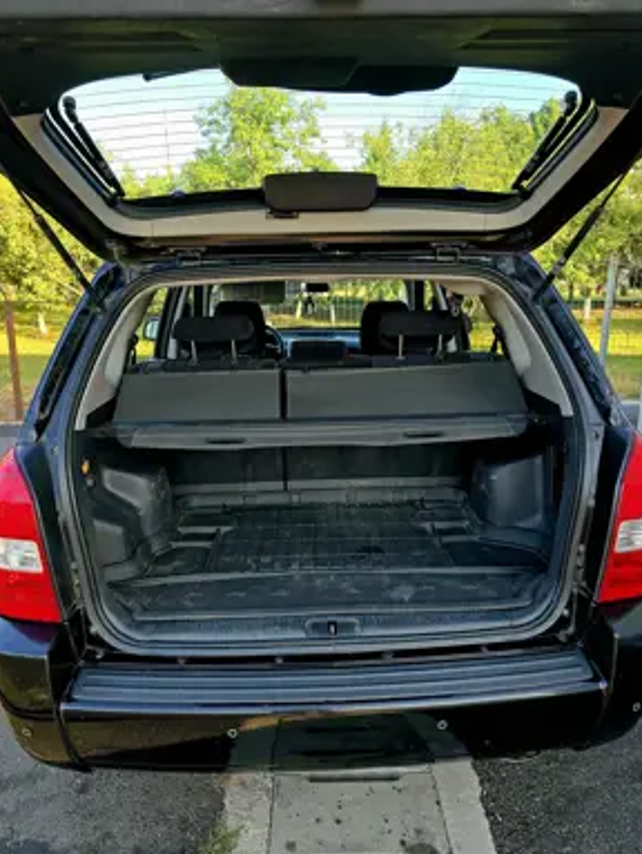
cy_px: 428
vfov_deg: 71.5
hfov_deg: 56.9
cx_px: 323
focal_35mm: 24
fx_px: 592
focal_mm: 6.3
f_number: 1.7
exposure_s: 1/182
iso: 32
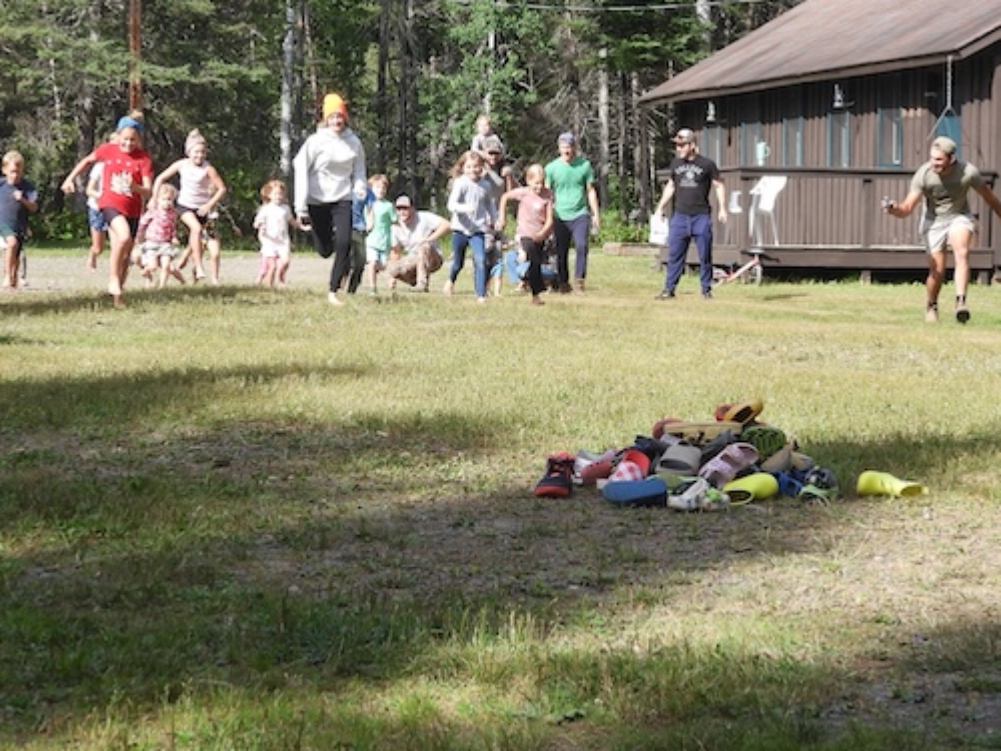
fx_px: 3123
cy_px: 248
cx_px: 474
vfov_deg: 13.7
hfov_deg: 18.2
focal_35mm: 108
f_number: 3.5
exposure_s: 1/400
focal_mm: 13.4
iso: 100
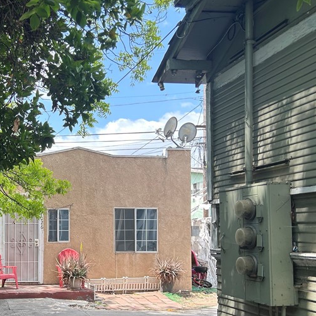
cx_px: 34
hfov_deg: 34.2
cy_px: 216
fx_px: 485
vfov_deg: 35.6
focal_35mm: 47
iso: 50
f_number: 1.5
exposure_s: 1/723
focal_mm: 5.7
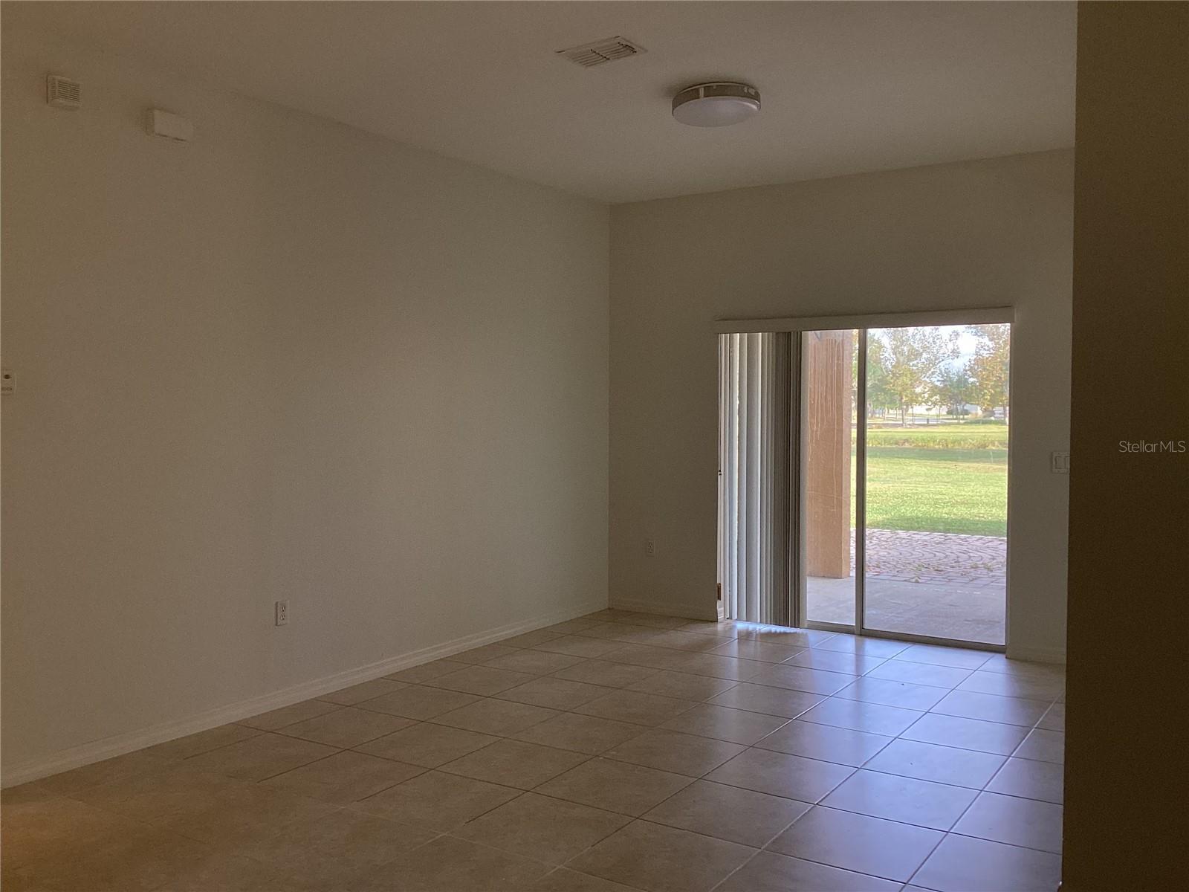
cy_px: 446
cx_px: 594
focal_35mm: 31
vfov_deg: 45.4
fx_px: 1065
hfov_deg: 58.4
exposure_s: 1/120
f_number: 2.4
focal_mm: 3.3
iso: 64
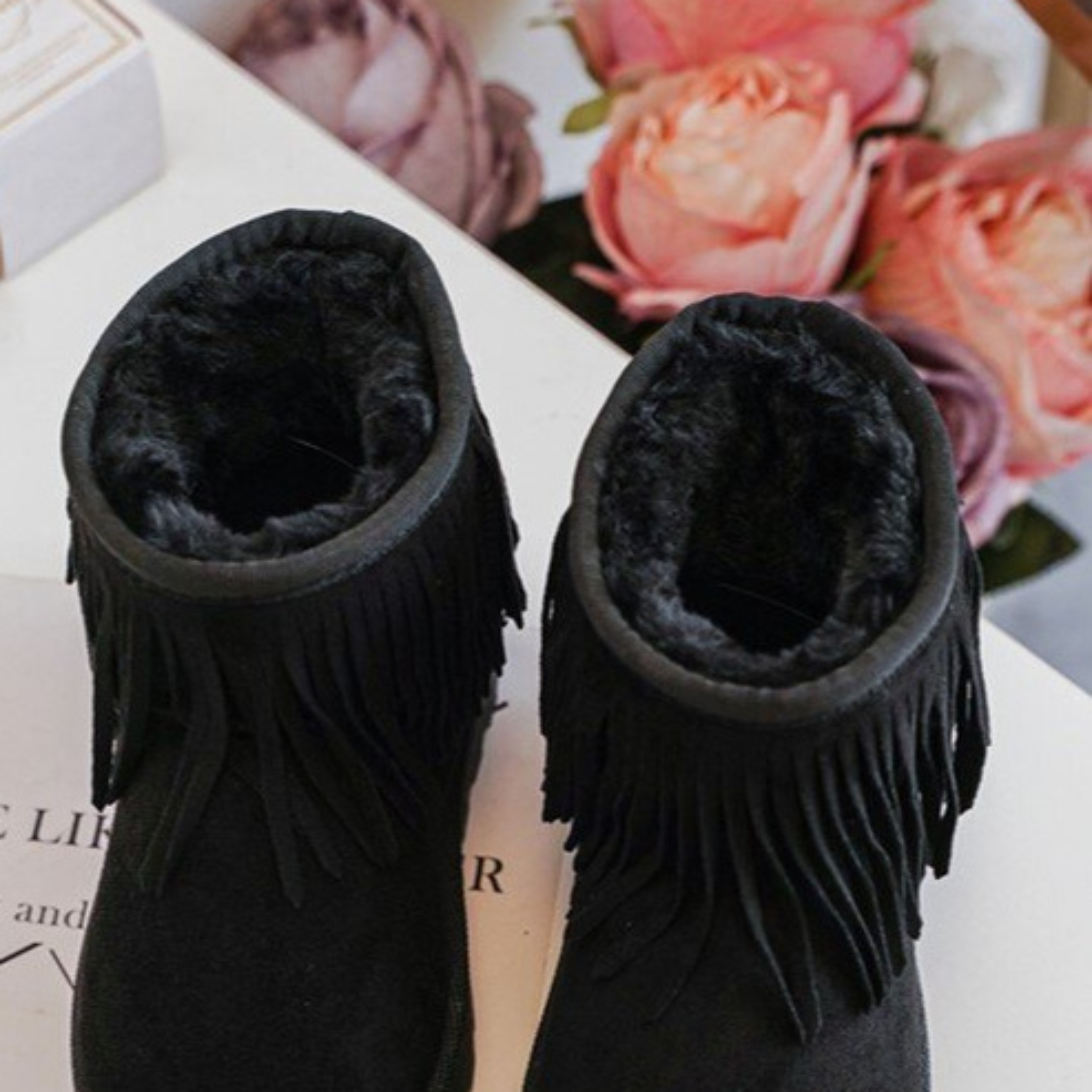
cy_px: 755
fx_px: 2213
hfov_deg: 27.7
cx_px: 540
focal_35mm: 62
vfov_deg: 27.5
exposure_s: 1/100
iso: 500
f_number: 4
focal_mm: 48
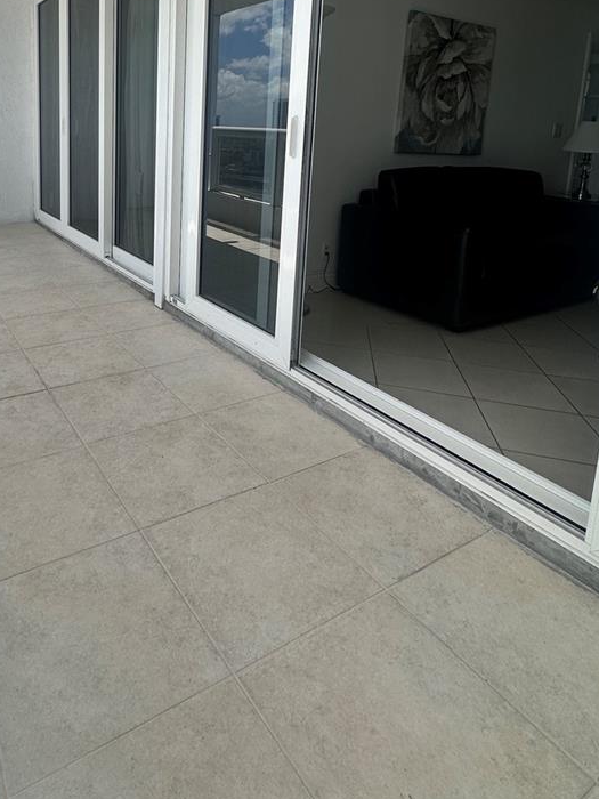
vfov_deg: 67.6
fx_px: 554
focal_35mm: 24
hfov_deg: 54.9
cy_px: 211
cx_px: 173
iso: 50
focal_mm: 2.22
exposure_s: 1/1171
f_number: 2.2
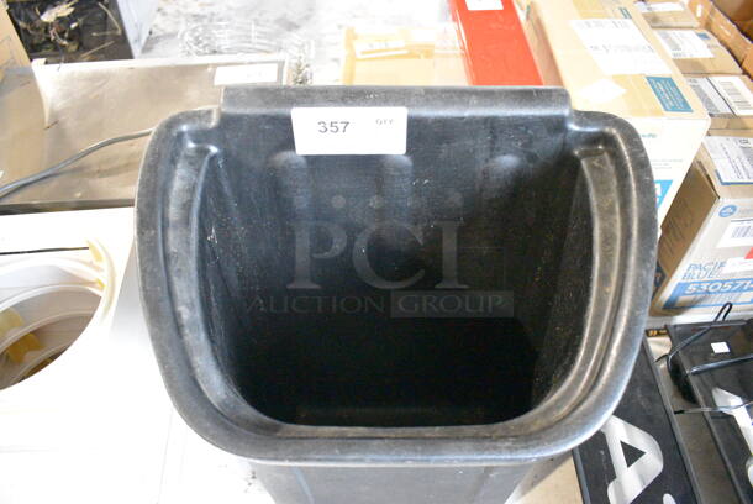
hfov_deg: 67.3
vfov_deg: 48.0
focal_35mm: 27
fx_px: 565
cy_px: 252
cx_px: 376
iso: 12800
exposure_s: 1/100
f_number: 3.5
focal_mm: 18
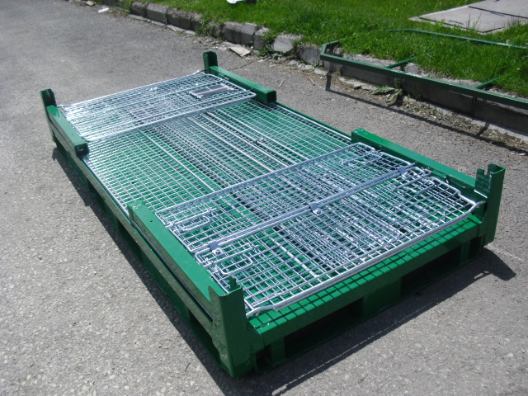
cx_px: 264
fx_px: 549
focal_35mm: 36
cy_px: 198
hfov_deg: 51.4
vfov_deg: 39.7
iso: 80
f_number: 7.8
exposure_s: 1/250
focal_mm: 6.3
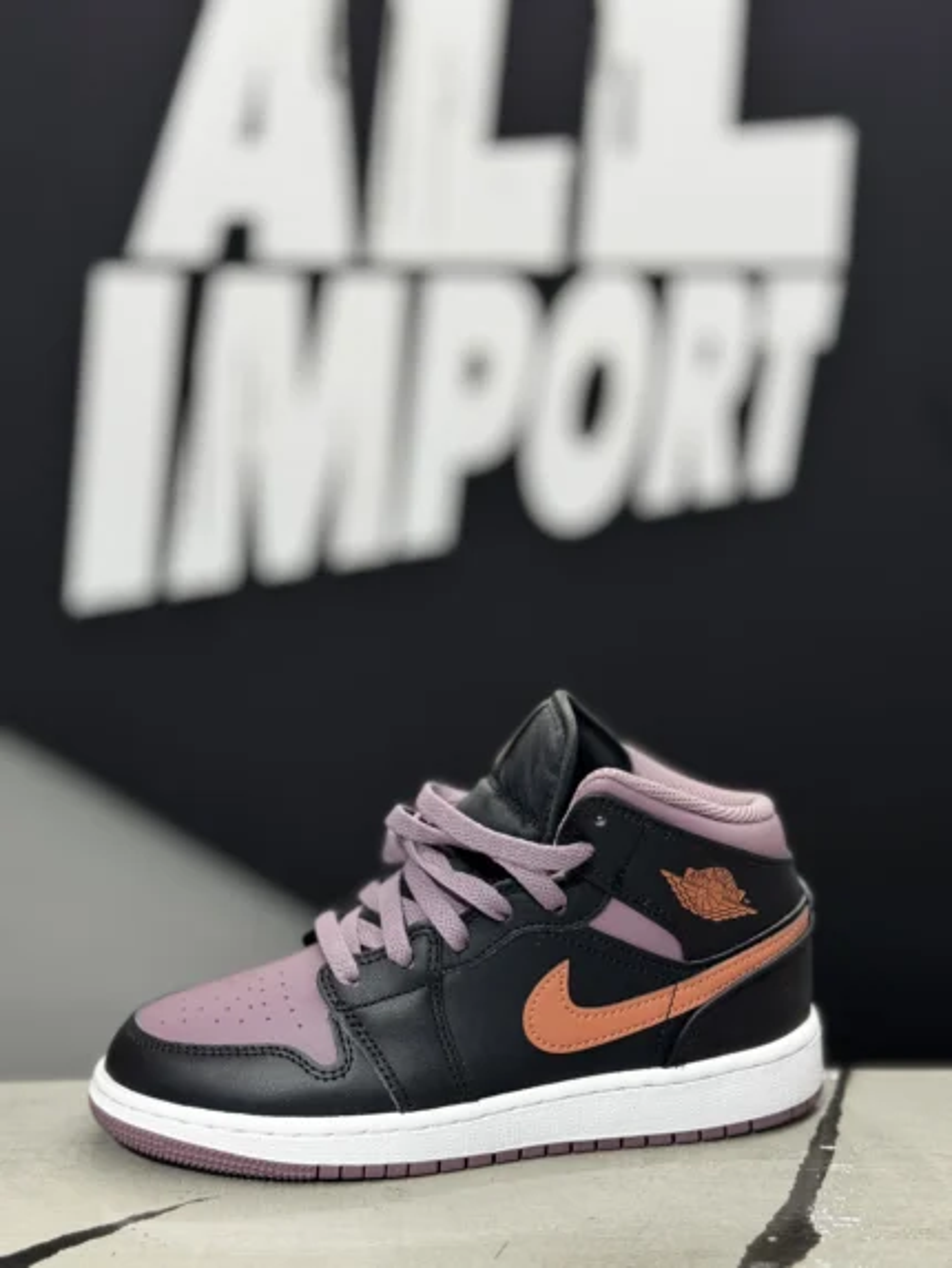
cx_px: 476
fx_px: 1759
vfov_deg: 39.6
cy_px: 634
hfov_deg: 30.3
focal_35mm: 48
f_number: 1.78
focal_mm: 6.76
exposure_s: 1/40
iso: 200
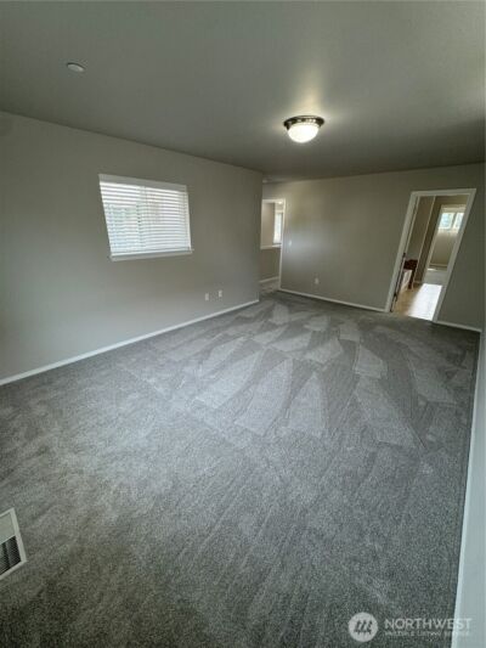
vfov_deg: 102.1
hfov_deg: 85.7
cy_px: 324
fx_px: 262
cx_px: 243
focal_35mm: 14
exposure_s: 1/120
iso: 125
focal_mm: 2.22
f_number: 2.2
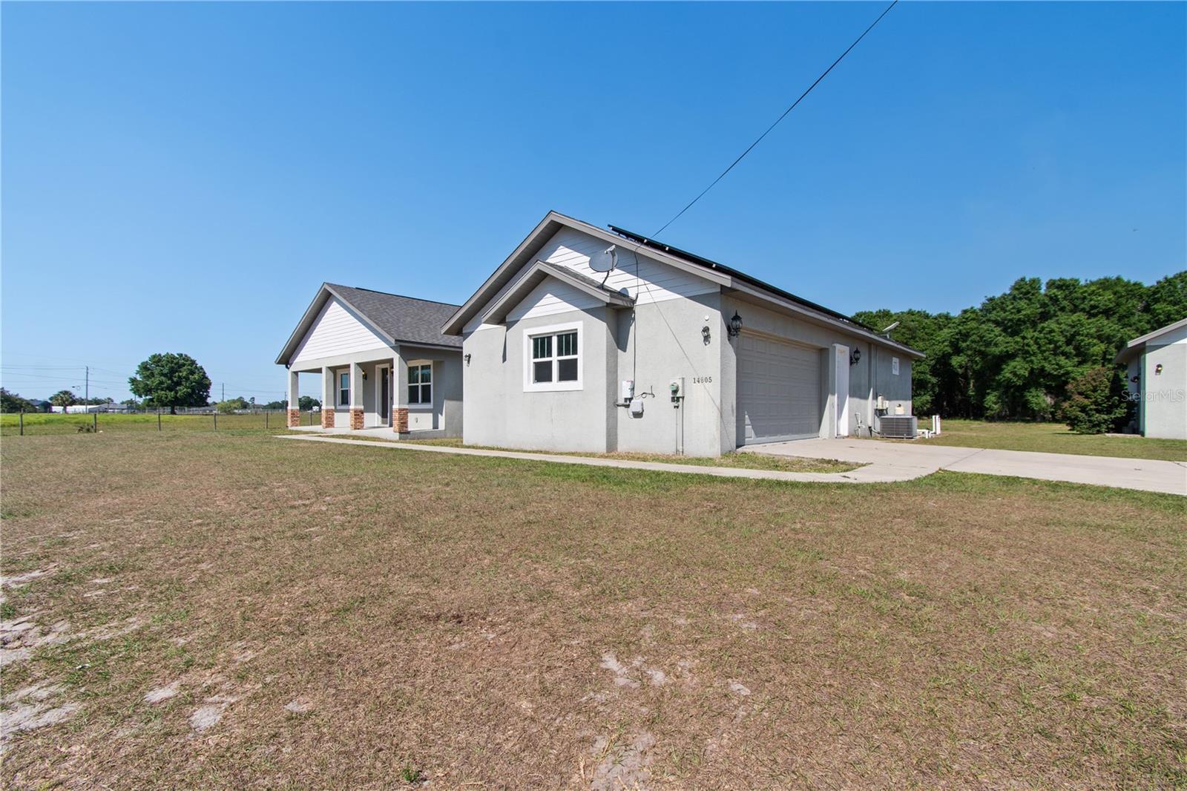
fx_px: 494
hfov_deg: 100.4
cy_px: 396
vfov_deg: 77.3
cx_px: 594
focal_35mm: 15
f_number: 7.1
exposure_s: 1/320
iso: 100
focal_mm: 10
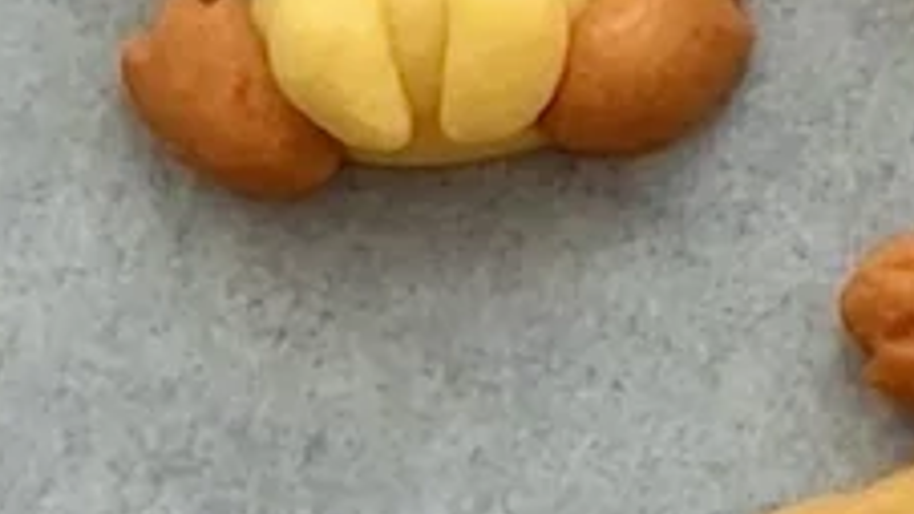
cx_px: 1945
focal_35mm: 333
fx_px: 8069
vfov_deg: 3.6
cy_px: -542
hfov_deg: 6.3
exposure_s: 1/321
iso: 64
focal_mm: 6.76
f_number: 1.78
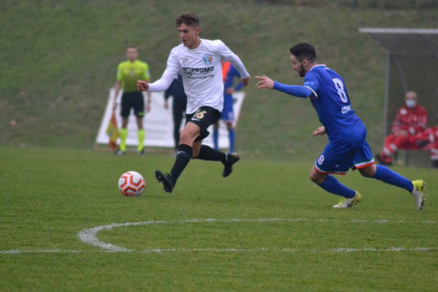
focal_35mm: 450
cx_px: 219
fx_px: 5475
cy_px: 146
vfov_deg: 3.1
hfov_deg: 4.6
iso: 3200
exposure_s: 1/400
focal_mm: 300
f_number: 5.6
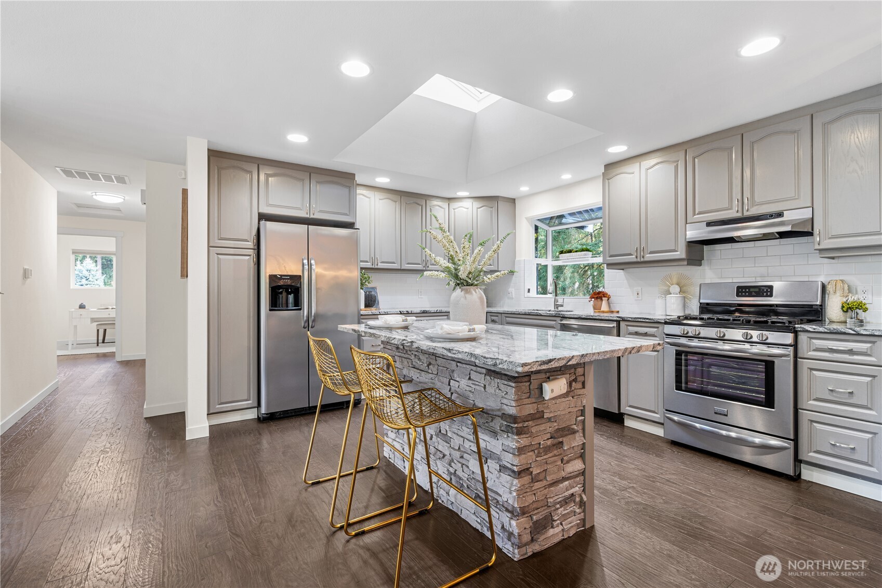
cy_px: 294
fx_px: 392
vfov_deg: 73.7
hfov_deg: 96.7
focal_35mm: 16
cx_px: 441
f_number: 11
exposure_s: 1
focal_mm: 16
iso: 100
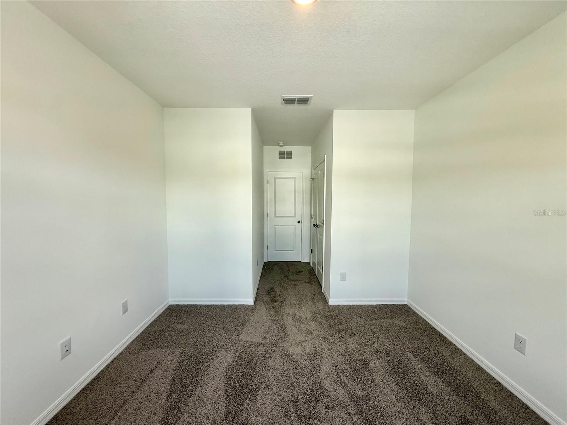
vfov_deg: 85.7
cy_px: 212
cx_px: 284
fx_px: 229
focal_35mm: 14
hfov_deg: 102.1
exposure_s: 1/120
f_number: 2.2
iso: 100
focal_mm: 2.22
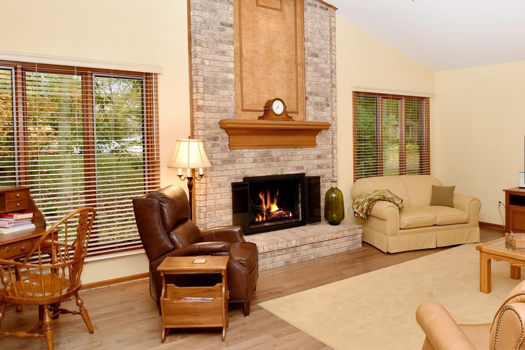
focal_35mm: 27
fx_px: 394
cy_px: 149
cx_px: 320
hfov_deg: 66.6
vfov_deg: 47.8
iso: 800
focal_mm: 17
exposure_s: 1/60
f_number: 11
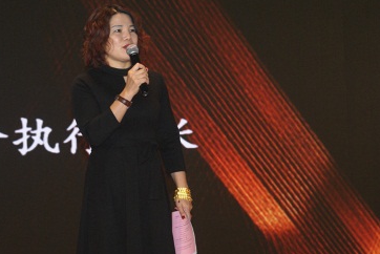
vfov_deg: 9.5
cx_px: 142
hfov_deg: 14.1
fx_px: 1532
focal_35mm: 145
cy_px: 117
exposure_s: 1/125
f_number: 5.6
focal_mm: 70
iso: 400
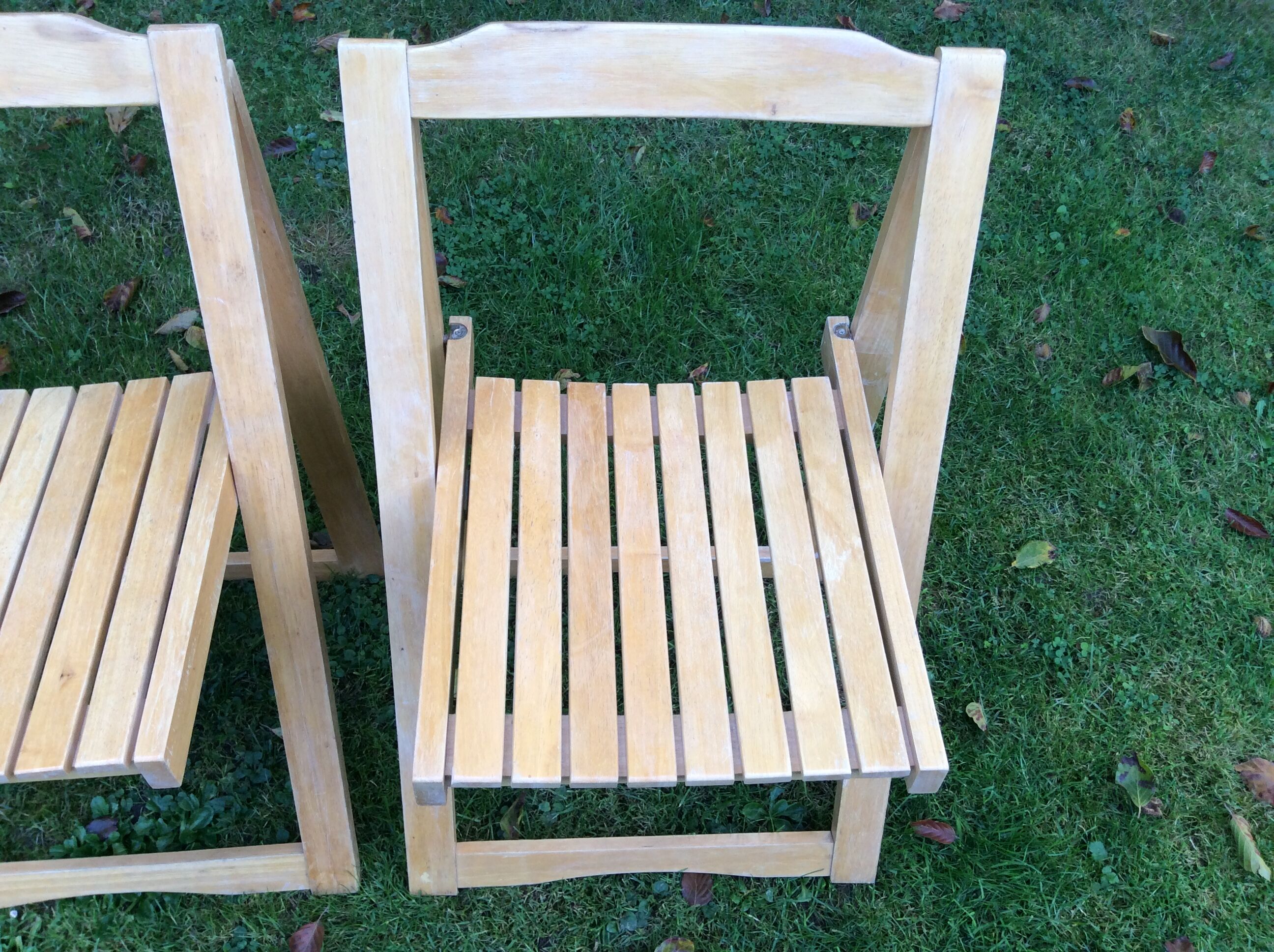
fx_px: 1176
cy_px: 476
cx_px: 637
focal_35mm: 32
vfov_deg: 44.1
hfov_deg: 56.9
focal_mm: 3.3
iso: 40
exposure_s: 1/100
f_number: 2.4
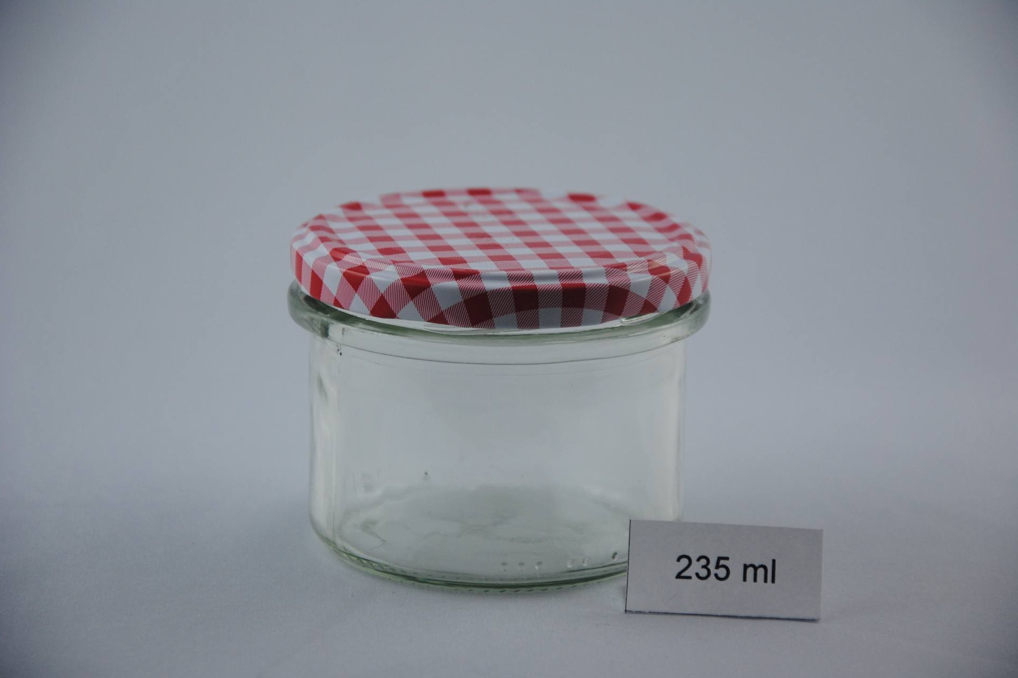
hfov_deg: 13.0
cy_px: 341
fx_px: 4481
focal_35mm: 159
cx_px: 509
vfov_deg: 8.7
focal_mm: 105
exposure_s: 1/125
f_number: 5.6
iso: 280
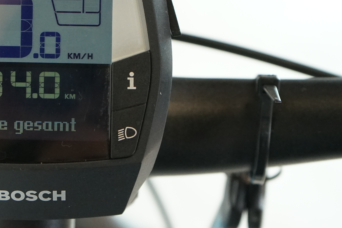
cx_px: 1
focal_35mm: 115
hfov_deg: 17.4
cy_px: 74
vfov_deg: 11.9
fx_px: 1092
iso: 2500
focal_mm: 52
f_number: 6.3
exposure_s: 1/200
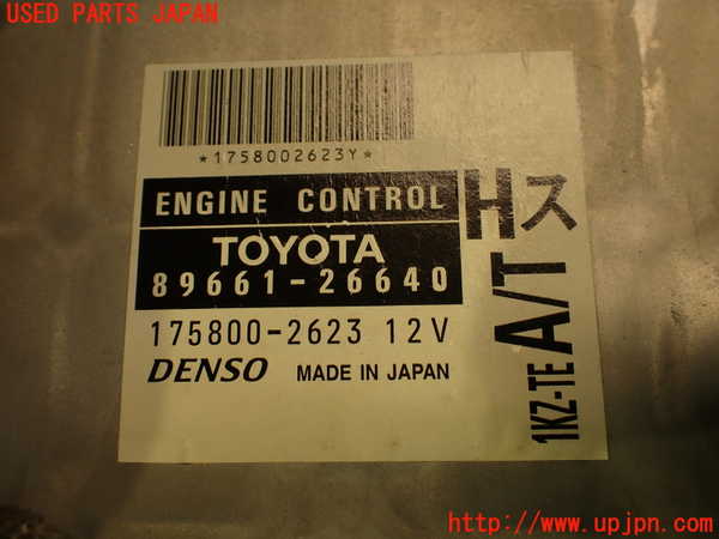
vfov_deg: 46.8
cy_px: 270
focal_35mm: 30
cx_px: 360
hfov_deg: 60.0
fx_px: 623
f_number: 2.3
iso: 160
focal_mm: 5.4
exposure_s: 1/60
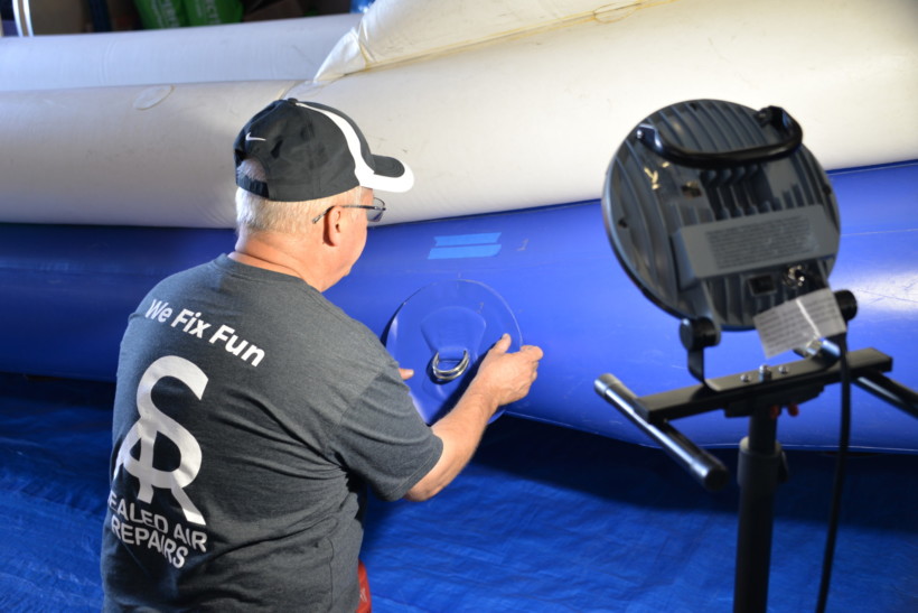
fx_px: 1071
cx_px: 459
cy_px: 306
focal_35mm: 42
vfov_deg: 31.9
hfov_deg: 46.4
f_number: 4.5
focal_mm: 42
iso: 400
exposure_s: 1/80
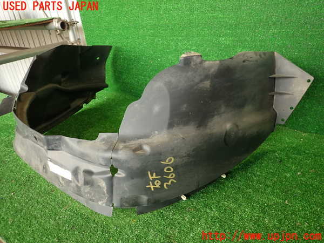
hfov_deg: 69.4
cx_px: 162
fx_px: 234
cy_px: 122
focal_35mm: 25
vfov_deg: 54.9
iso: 200
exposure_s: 1/60
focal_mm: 4.5
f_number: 2
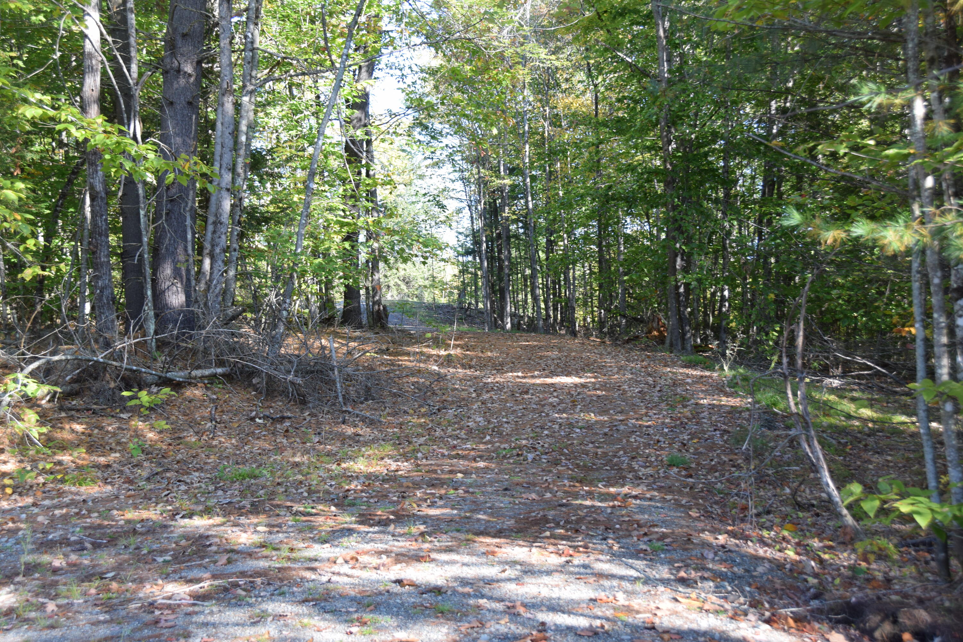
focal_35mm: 46
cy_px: 321
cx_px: 482
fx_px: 1244
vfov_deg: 28.9
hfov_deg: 42.3
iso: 400
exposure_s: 1/160
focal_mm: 31
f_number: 6.3
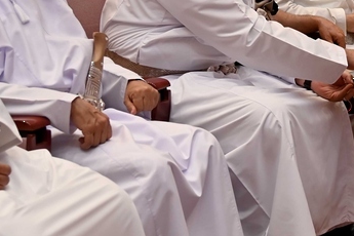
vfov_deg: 11.7
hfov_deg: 17.5
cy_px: 10
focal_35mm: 116
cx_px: 298
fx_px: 1141
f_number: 4
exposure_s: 1/160
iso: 640
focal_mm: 40
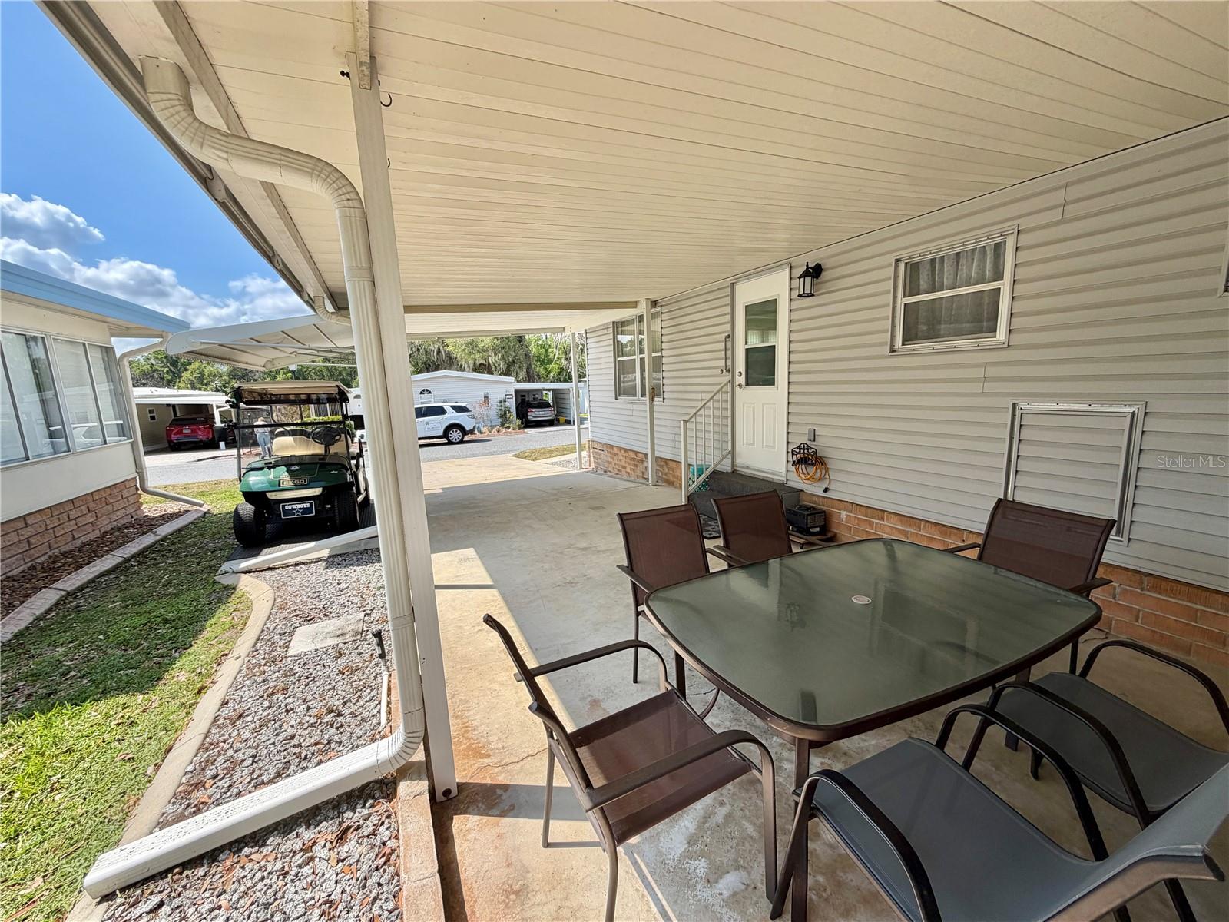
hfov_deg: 102.1
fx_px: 497
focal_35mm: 14
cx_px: 614
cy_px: 461
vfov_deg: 85.7
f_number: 2.2
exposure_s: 1/701
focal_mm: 2.22
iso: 40
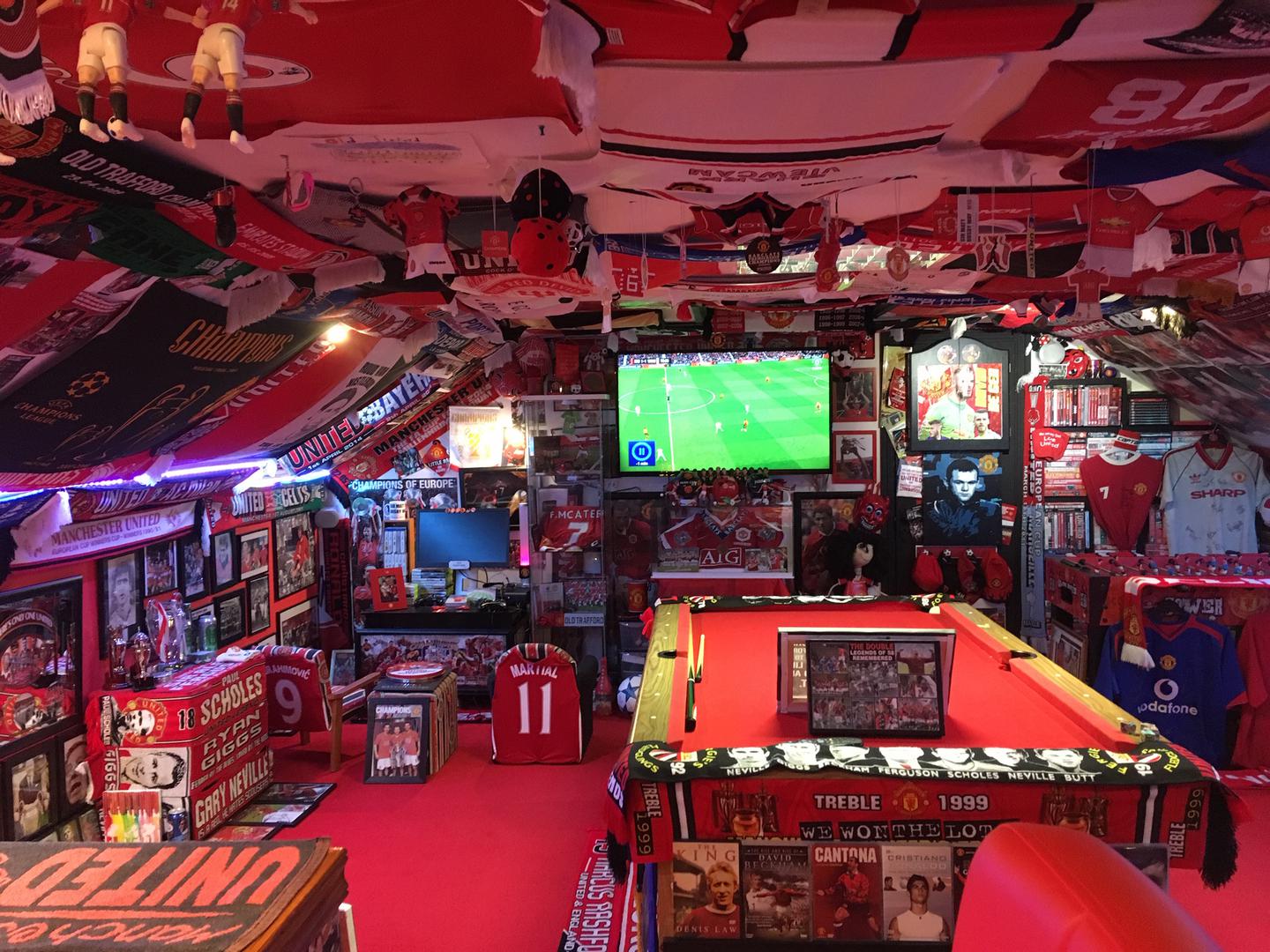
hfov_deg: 61.7
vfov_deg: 48.2
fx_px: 1064
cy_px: 476
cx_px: 635
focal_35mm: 29
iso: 200
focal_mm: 4.15
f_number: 2.2
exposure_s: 1/17
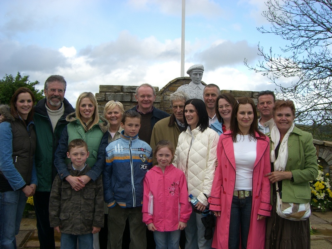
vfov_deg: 37.7
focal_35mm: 38
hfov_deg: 49.0
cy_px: 124
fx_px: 364
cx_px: 166
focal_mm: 6.2
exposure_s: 1/320
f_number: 4.3
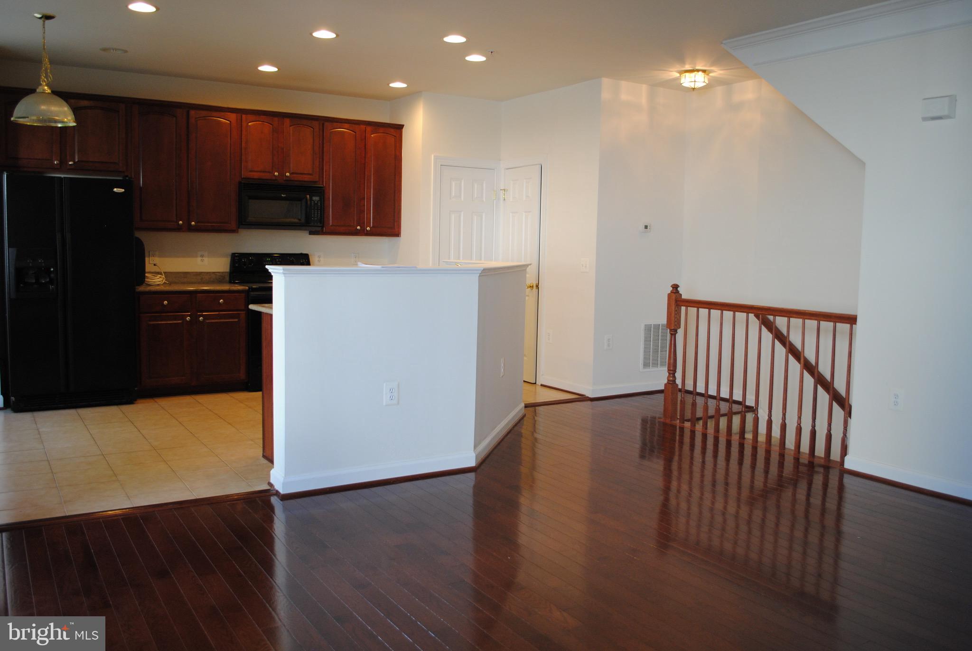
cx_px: 486
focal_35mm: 30
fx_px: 811
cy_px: 326
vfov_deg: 43.7
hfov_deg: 61.9
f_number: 3.8
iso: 320
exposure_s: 1/30
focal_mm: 20
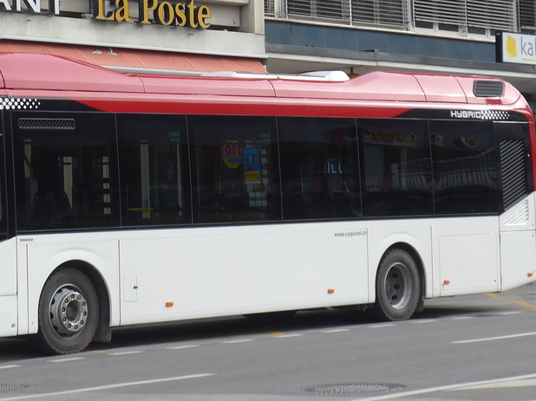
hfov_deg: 14.5
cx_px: 146
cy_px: 62
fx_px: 2105
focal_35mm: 136
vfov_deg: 10.9
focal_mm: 14.2
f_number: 4.1
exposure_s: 1/320
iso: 80
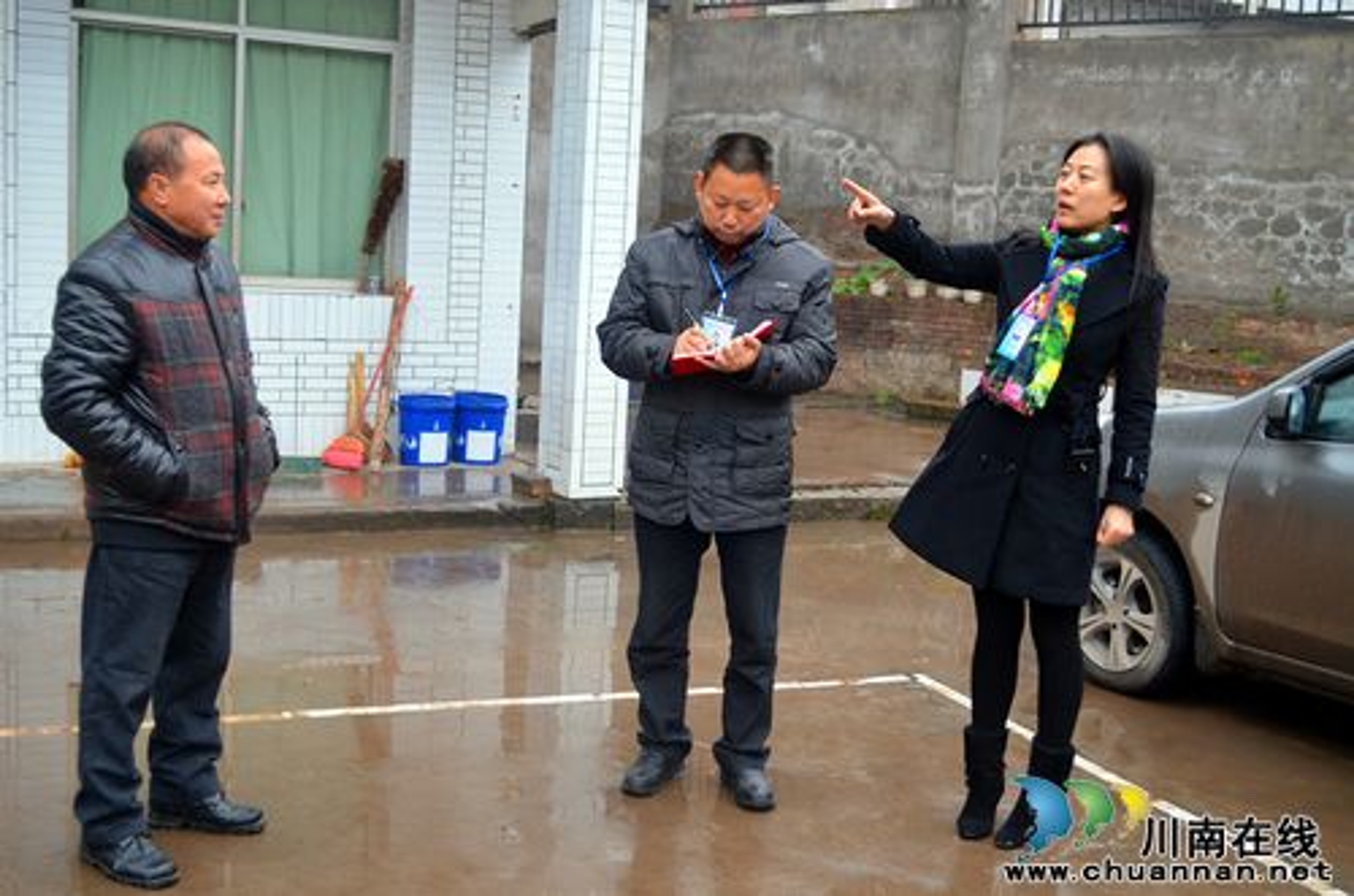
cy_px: 448
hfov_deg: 49.6
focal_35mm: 39
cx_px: 677
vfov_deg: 34.1
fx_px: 1464
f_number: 4.2
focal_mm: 26
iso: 450
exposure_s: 1/60
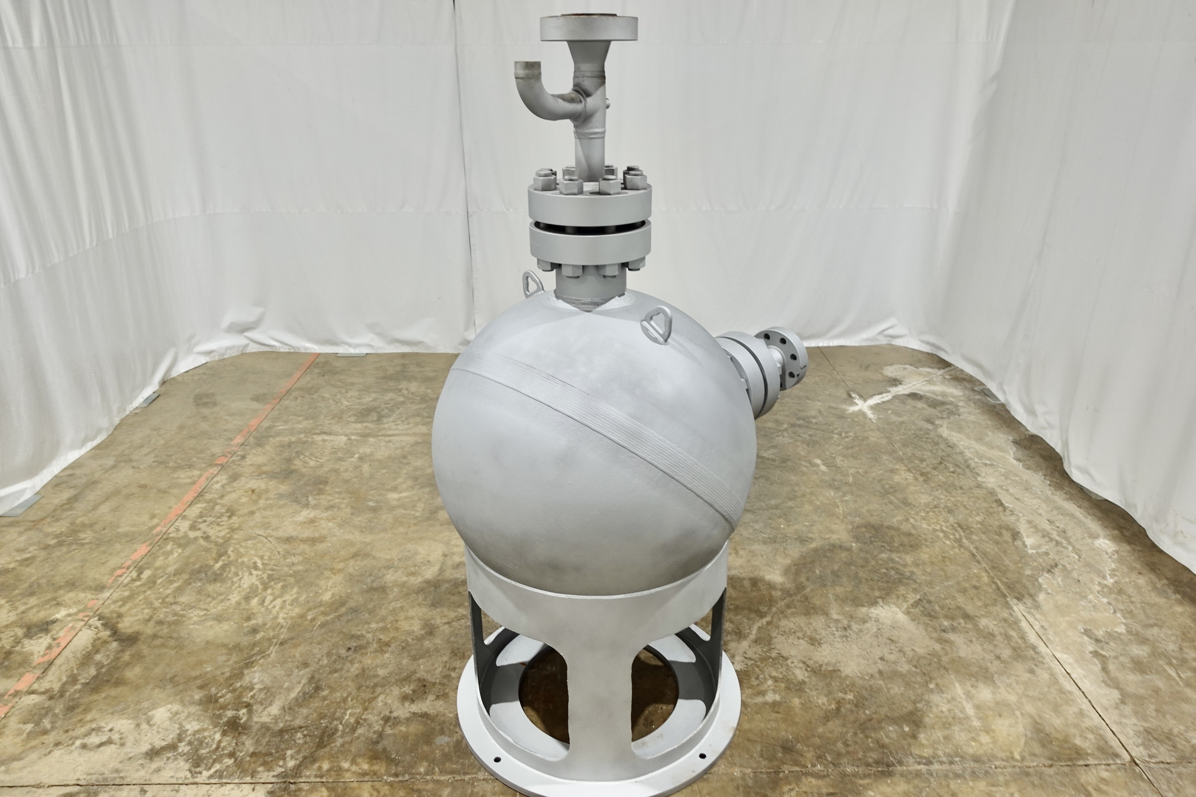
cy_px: 398
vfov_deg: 53.1
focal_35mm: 24
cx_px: 598
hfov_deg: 73.7
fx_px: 797
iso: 125
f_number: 2.5
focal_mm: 9.4
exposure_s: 1/30
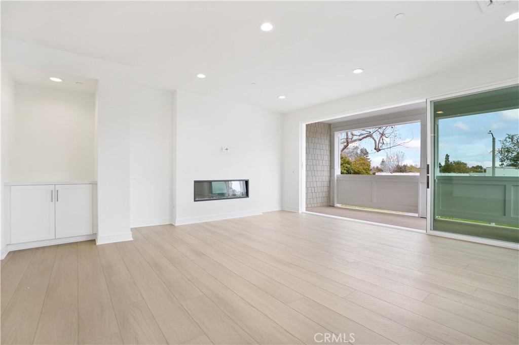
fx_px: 231
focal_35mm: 16
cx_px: 260
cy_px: 172
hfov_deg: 96.8
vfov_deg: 73.7
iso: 400
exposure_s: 1/40
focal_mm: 16
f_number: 7.1
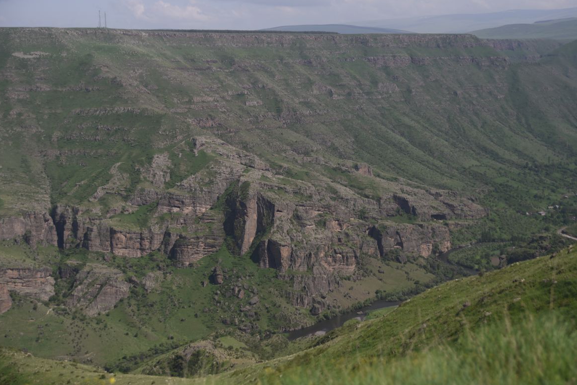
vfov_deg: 24.2
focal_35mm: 56
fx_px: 897
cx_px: 311
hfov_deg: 35.6
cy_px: 171
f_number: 3.2
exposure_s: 1/500
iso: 100
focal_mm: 50
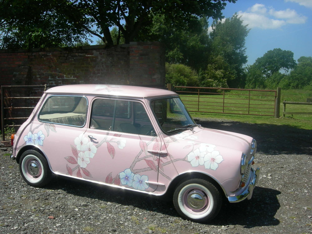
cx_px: 156
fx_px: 324
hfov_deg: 51.4
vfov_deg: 39.7
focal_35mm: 36
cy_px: 117
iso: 64
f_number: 6.8
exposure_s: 1/260
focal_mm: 7.5
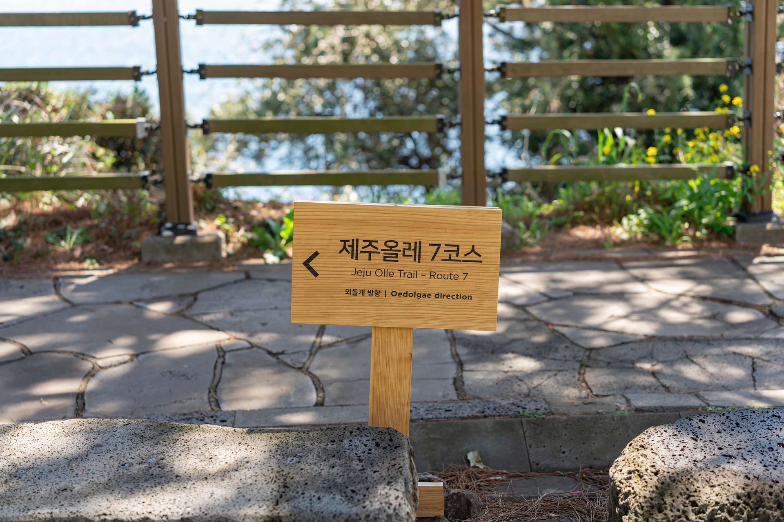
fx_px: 1089
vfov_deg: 27.0
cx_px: 392
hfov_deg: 39.6
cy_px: 261
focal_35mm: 50
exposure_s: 1/500
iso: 100
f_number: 2.2
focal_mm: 50
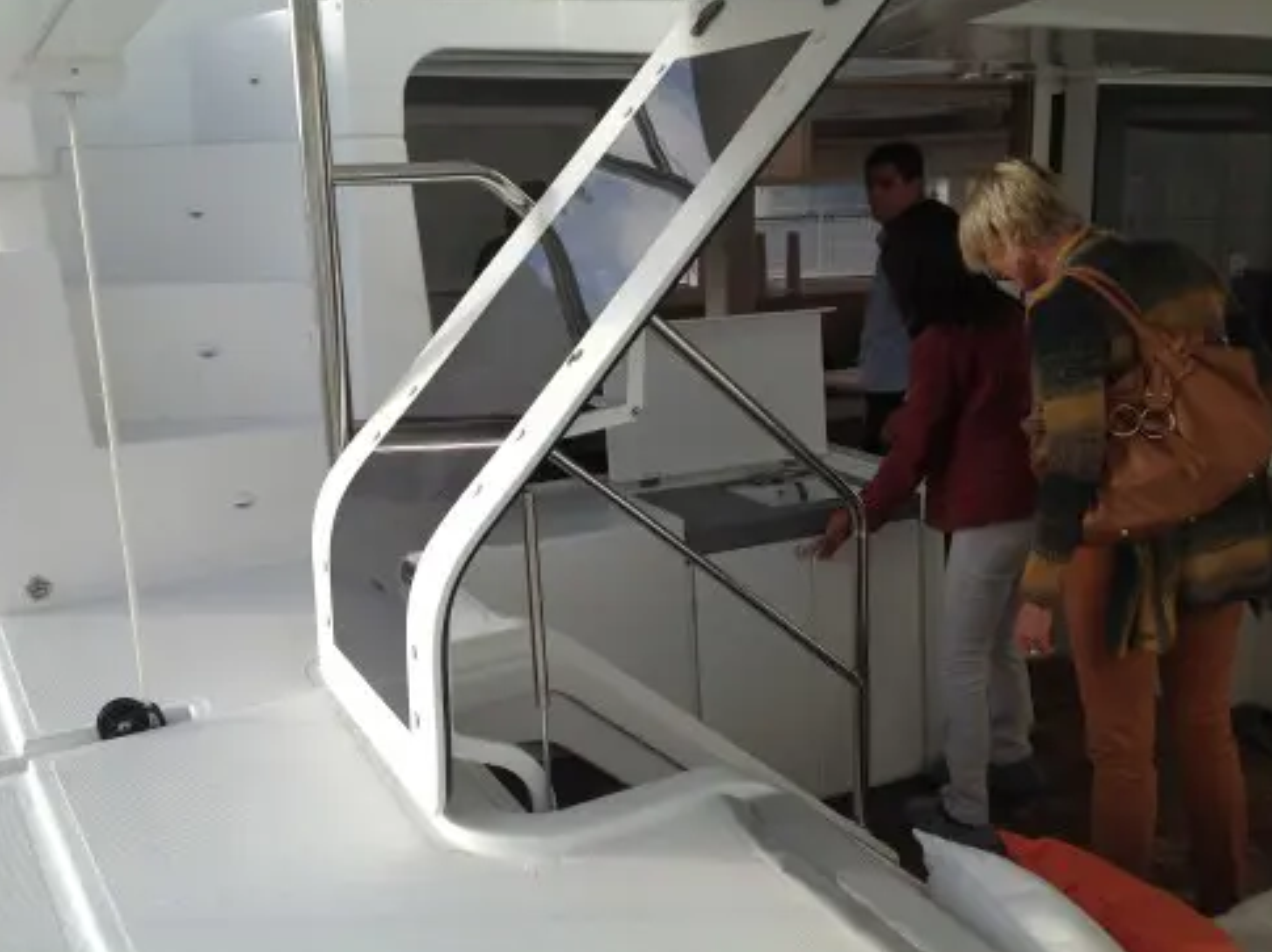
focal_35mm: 36
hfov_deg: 51.4
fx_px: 1322
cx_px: 631
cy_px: 473
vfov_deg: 39.6
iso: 80
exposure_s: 1/864
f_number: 2.4
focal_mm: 4.28
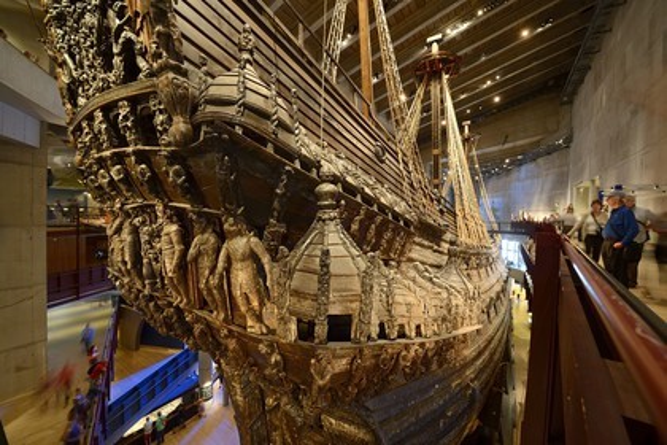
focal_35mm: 14
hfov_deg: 104.3
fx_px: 259
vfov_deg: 81.2
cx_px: 334
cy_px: 222
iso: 800
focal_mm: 14
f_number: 5.6
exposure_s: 1.3
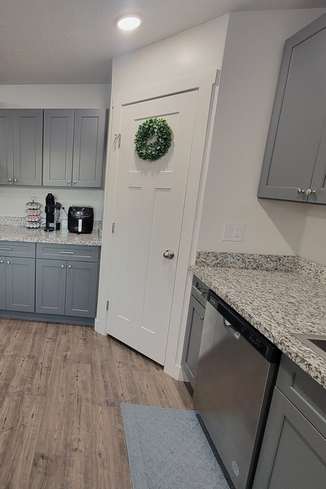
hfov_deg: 57.6
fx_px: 258
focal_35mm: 19
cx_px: 48
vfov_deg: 86.9
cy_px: 238
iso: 320
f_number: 2.2
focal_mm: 2.2
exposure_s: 1/60
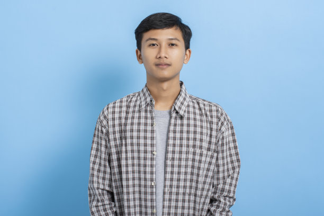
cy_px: 108
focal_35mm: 75
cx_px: 162
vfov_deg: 18.2
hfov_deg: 27.0
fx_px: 675
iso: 100
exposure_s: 1/200
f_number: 8
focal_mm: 50
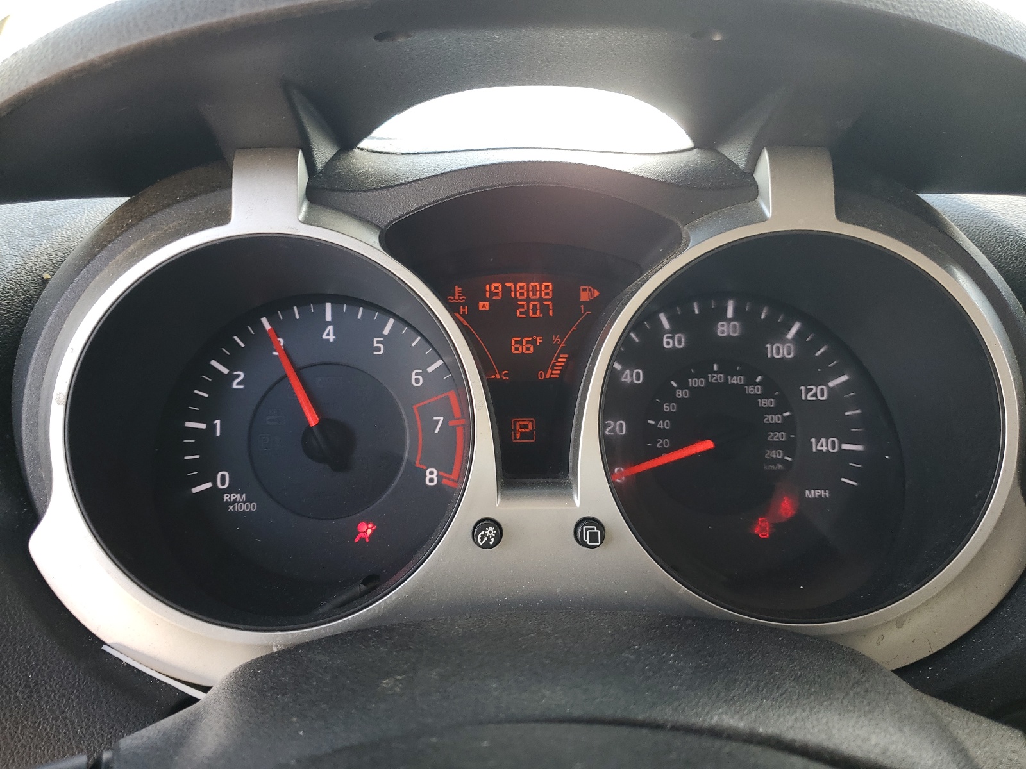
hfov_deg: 67.3
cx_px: 513
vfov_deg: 53.1
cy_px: 384
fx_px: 771
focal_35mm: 26
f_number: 1.5
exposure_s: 1/120
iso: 52
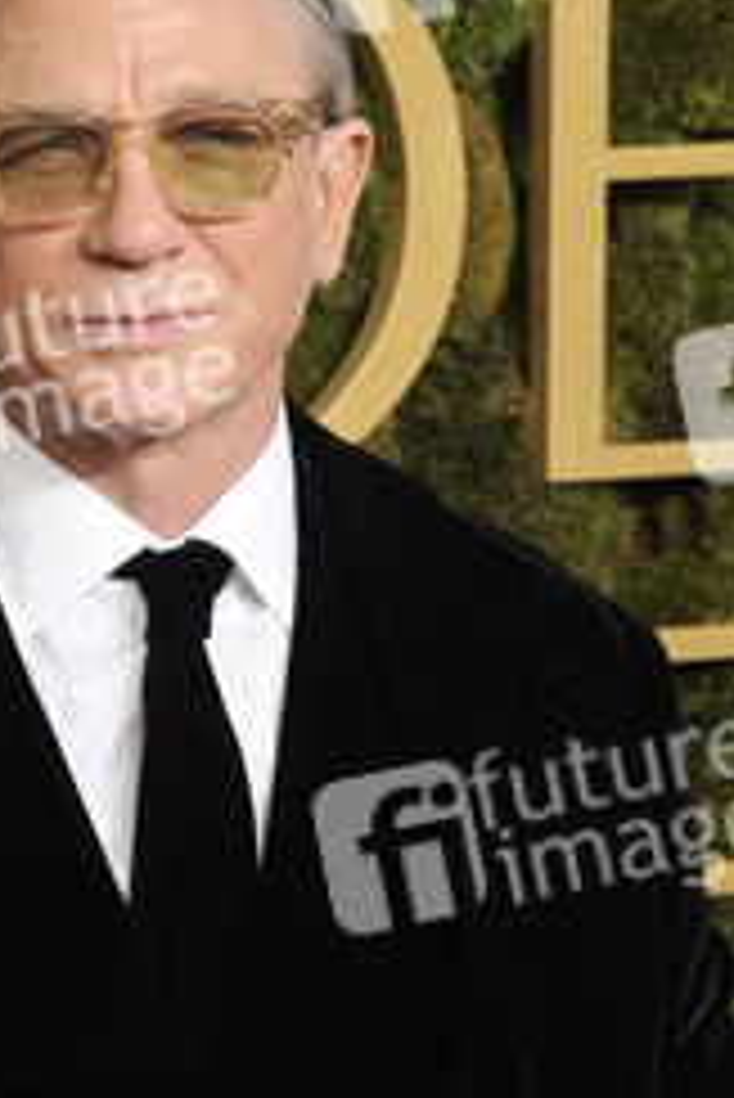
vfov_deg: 6.3
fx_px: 10016
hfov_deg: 4.2
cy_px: 603
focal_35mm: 328
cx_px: 137
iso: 1000
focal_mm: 200
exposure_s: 1/250
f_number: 10
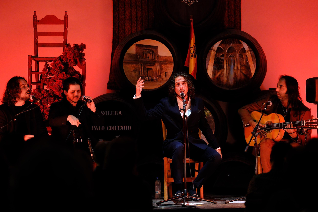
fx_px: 1192
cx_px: 159
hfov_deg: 15.2
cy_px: 106
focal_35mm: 135
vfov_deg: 10.2
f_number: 2
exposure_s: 1/125
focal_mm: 90
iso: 1600
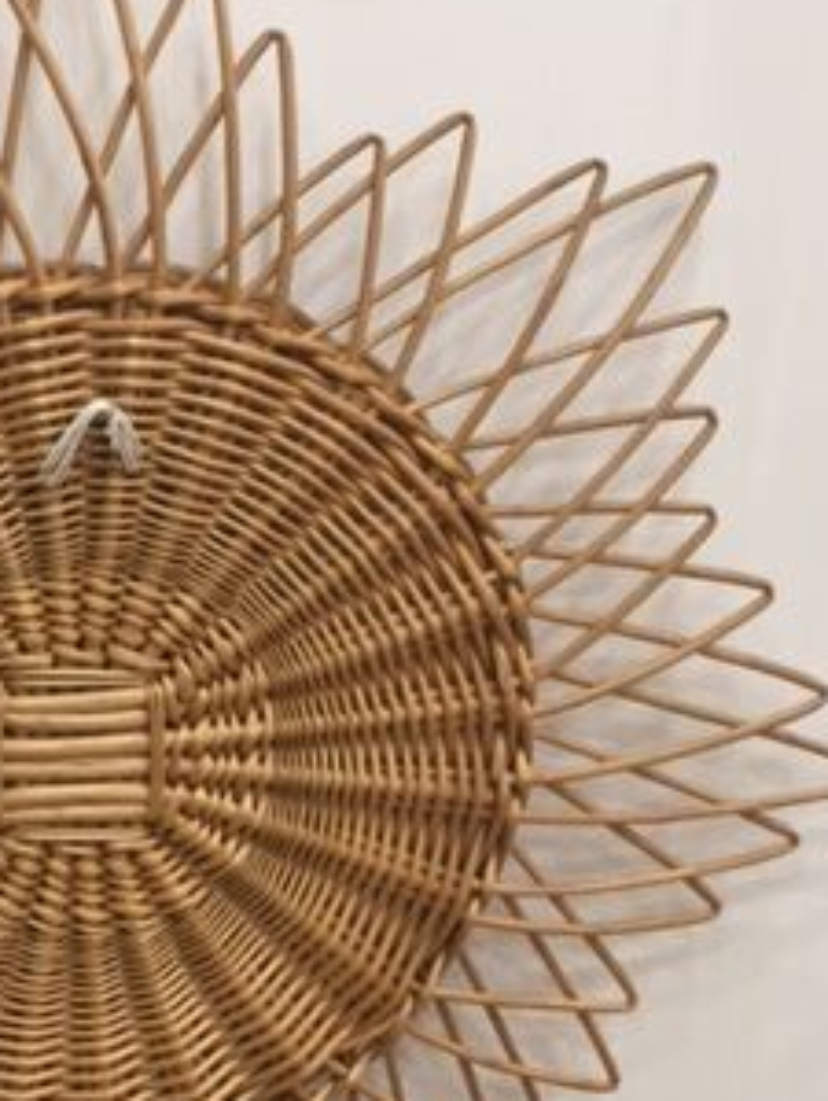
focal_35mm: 62
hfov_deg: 22.9
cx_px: 33
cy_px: 681
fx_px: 1973
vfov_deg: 31.0
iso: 125
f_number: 2.2
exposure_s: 1/33
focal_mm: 4.15
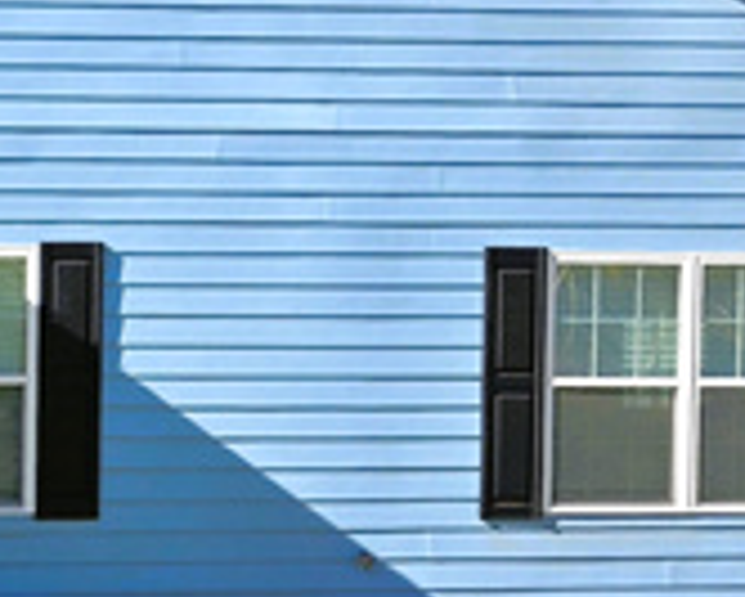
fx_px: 2383
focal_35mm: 108
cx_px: -525
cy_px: 130
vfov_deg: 14.2
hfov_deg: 15.6
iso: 25
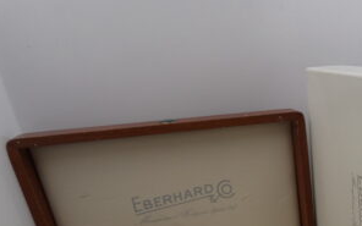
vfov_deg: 26.4
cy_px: 274
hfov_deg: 41.6
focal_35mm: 43
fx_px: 424
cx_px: 342
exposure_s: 1/320
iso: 80
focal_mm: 3.6
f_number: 2.8
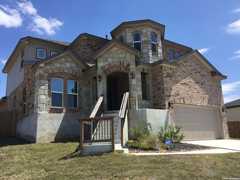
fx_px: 215
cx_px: 120
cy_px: 90
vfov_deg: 45.4
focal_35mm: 31
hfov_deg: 58.4
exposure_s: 1/1164
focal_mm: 3.3
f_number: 2.4
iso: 25
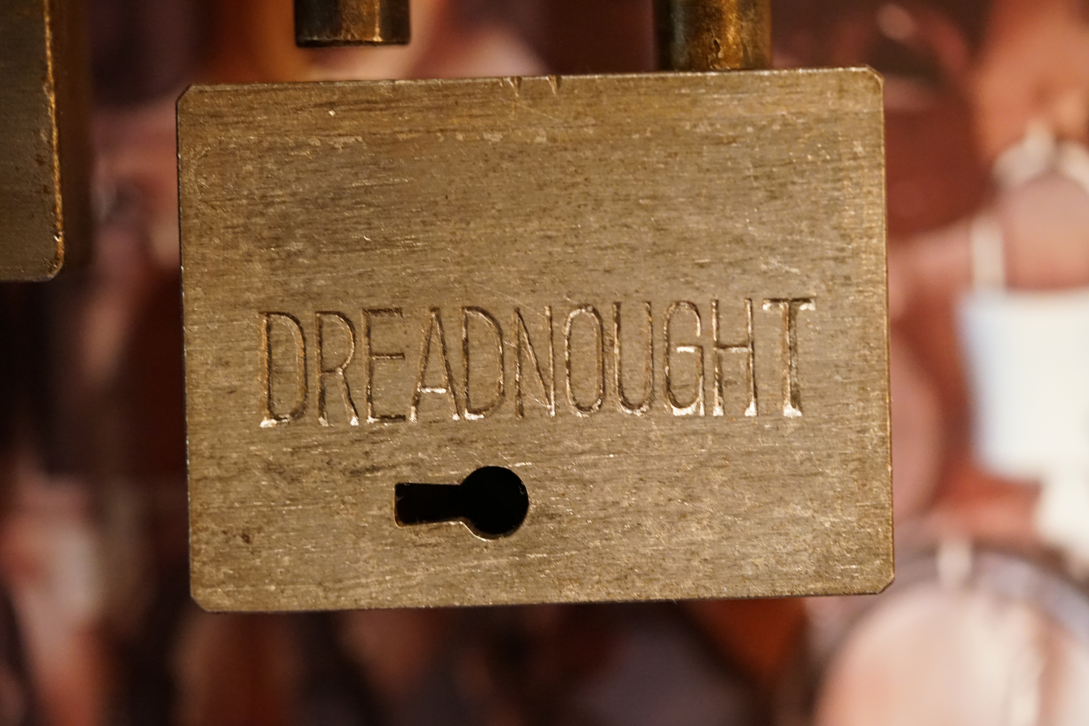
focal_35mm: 90
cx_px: 544
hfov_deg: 22.6
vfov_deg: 15.2
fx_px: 2722
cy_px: 363
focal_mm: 90
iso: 6400
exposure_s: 1/80
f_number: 2.8
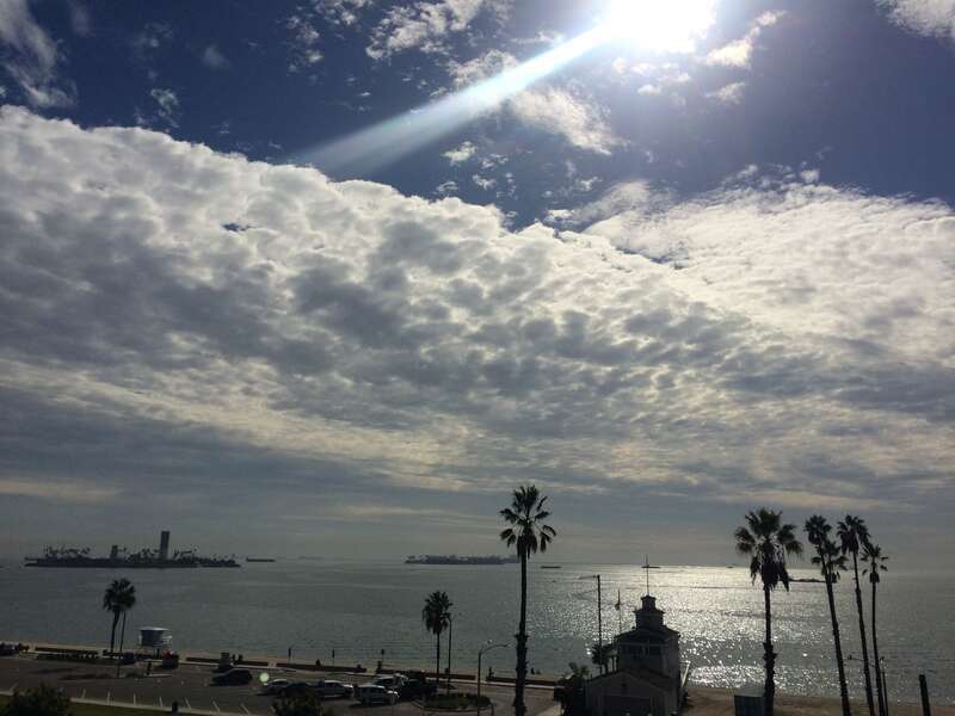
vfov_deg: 48.2
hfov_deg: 61.7
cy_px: 358
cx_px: 478
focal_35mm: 29
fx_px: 800
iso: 40
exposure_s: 1/20833
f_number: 2.2
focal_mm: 4.15
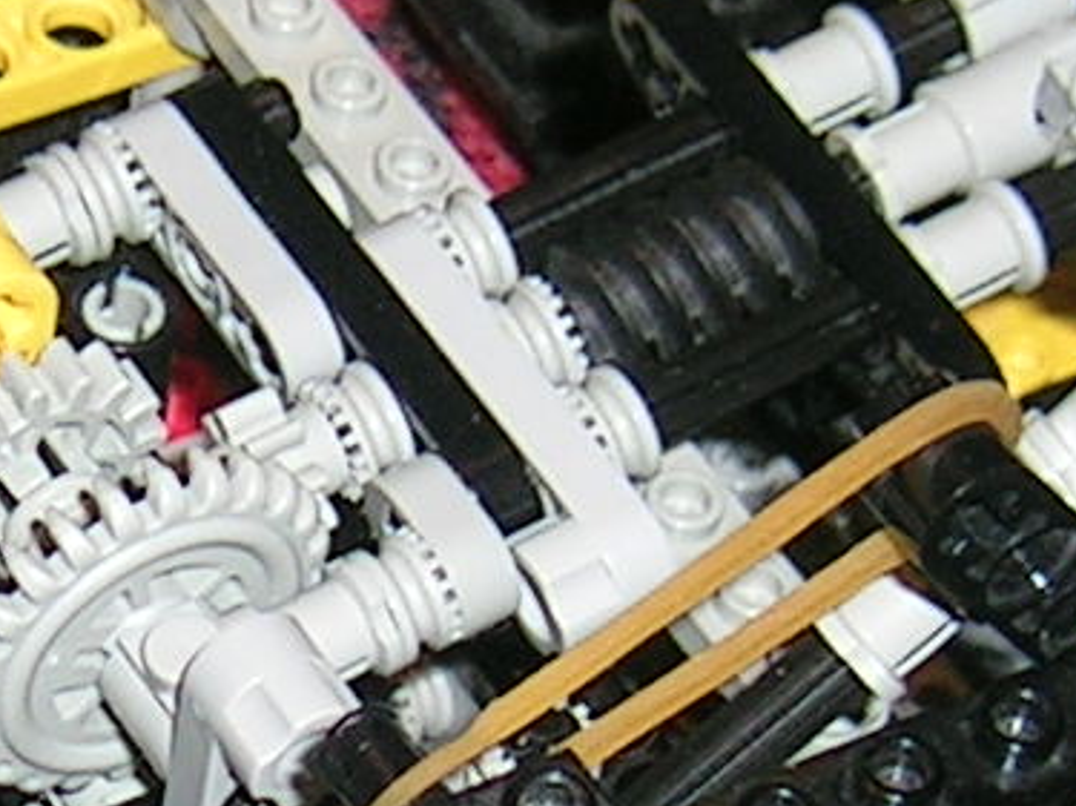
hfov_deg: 10.3
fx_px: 5935
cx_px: 149
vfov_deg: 7.7
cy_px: 720
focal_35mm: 191
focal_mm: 5.4
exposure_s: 1/60.1
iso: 50
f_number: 2.8
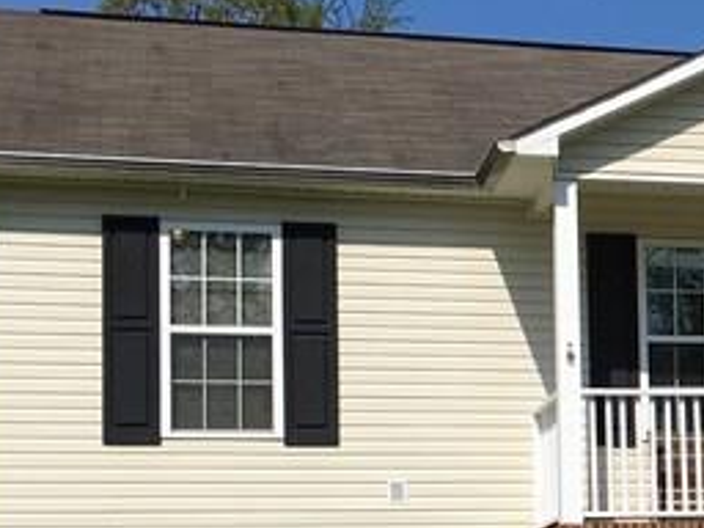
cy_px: 468
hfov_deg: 15.7
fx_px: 2359
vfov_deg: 12.7
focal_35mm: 116
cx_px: 1026
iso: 25
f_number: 2.2
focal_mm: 4.15
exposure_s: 1/2959
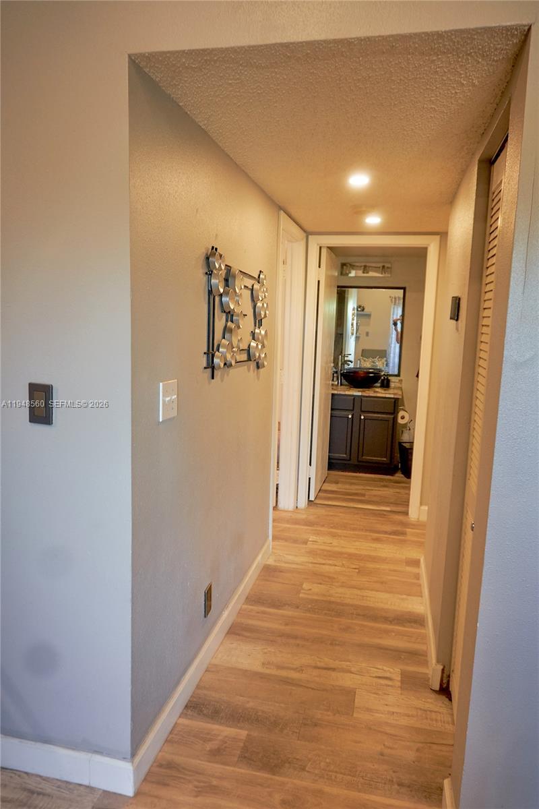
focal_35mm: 24
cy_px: 404
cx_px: 270
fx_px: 539
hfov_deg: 53.1
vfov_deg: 73.7
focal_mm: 16
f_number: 3.5
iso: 500
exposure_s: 1/30
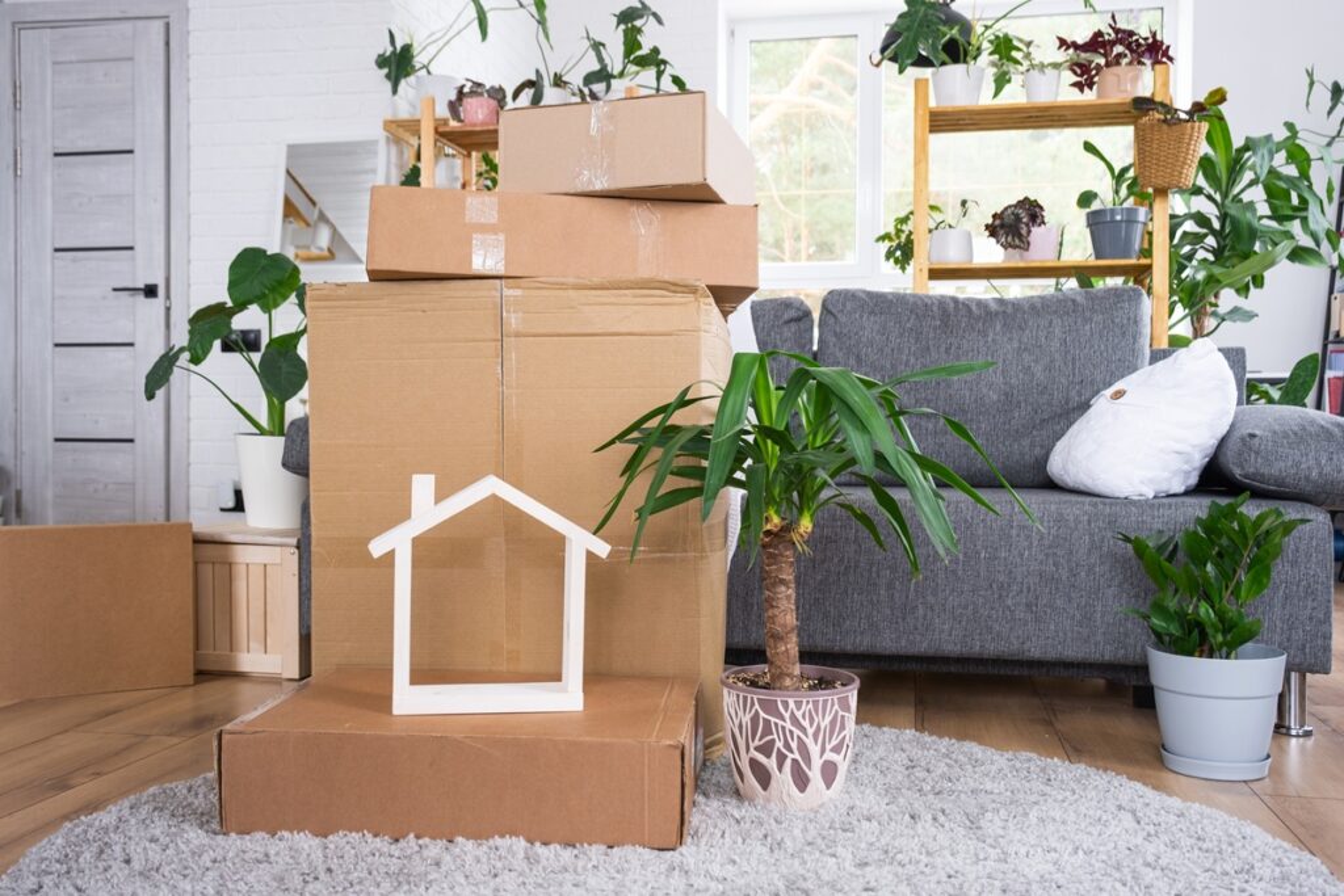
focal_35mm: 30
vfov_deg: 43.6
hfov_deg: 61.9
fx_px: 1120
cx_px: 672
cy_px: 448
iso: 160
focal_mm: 20.2
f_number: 4
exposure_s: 1/25
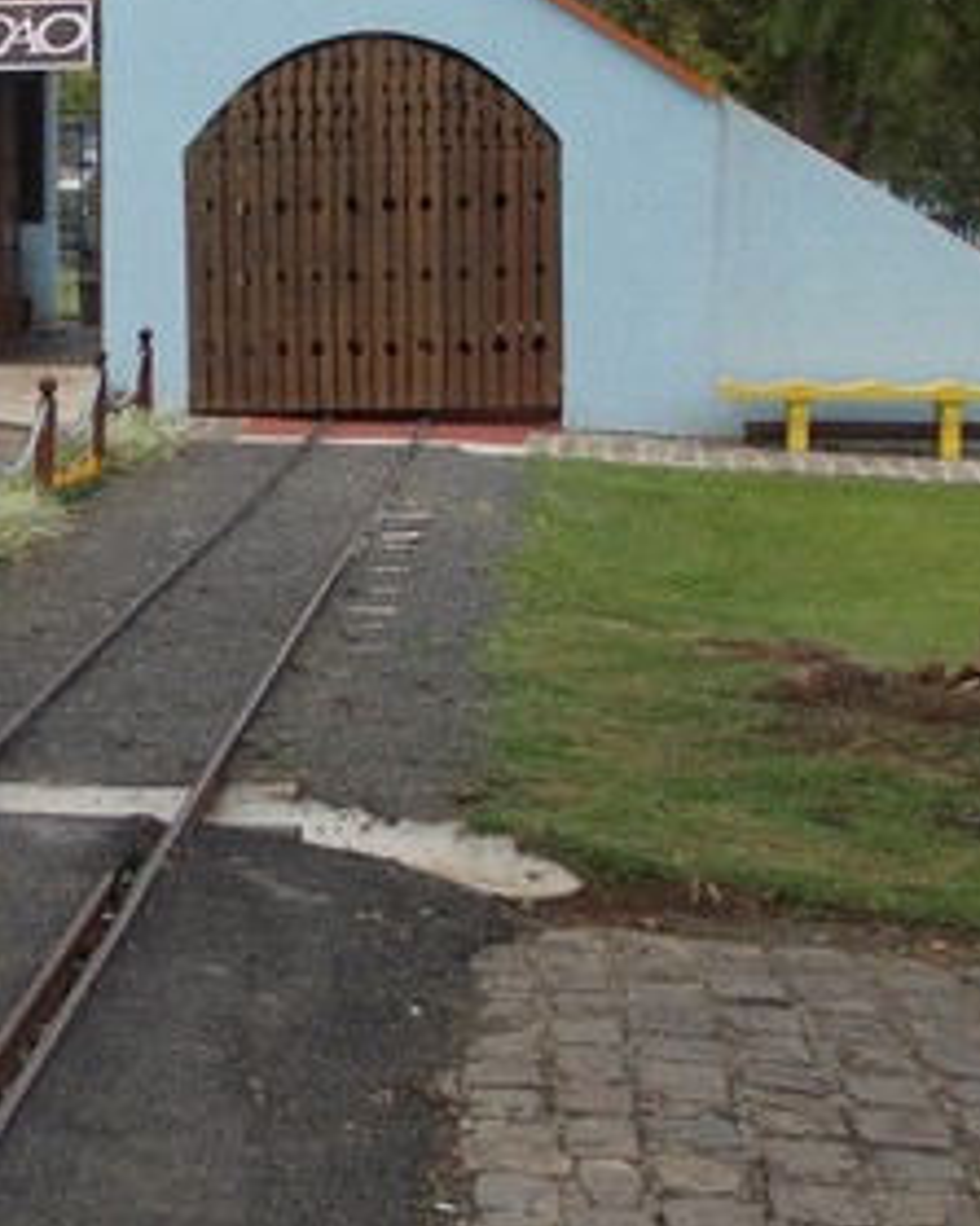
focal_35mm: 75
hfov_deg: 19.7
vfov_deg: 25.3
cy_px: 457
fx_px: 2721
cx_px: -44
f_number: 5.4
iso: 80
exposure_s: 1/125
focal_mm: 4
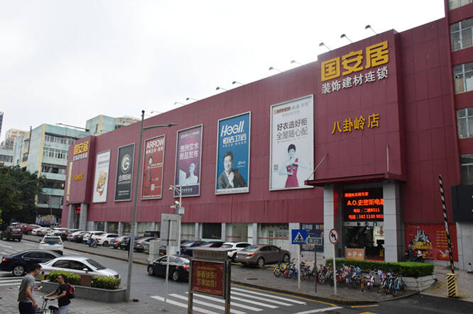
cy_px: 157
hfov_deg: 62.0
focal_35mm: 30
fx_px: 394
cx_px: 236
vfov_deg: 43.5
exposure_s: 1/400
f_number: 10
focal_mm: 20
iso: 1600
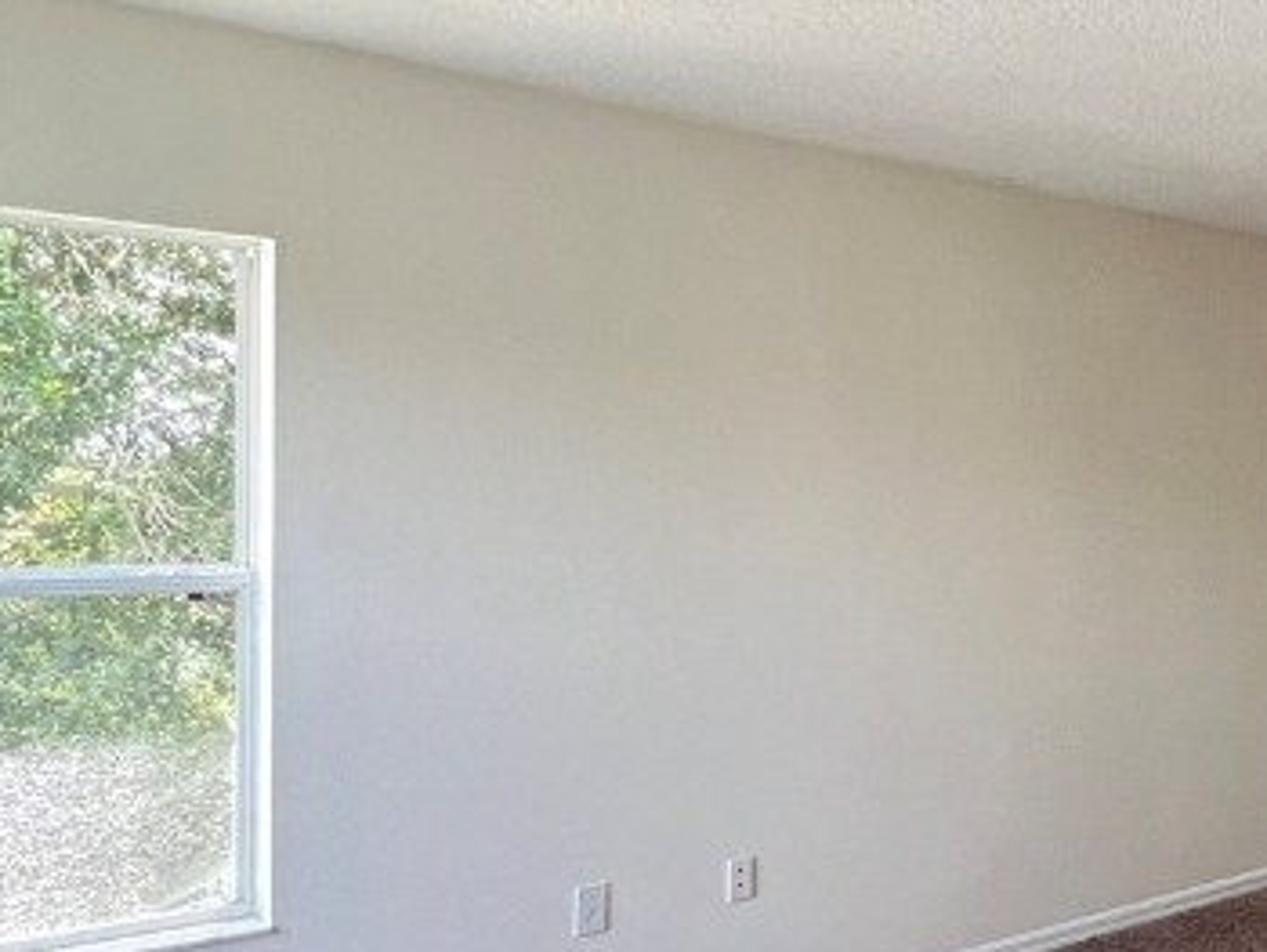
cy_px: 521
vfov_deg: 37.7
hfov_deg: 42.5
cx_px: 1256
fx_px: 1392
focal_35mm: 38
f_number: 1.8
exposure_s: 1/99
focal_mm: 1.57
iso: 160
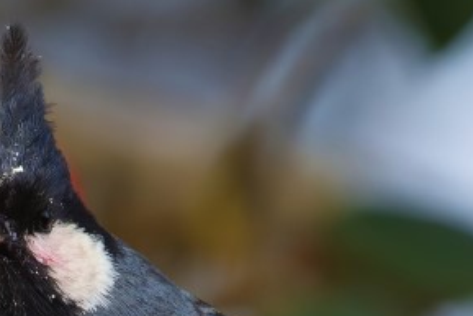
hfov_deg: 0.5
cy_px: 383
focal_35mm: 4199
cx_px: 34
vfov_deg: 0.3
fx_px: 55195
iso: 900
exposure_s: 1/320
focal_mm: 500
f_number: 6.3
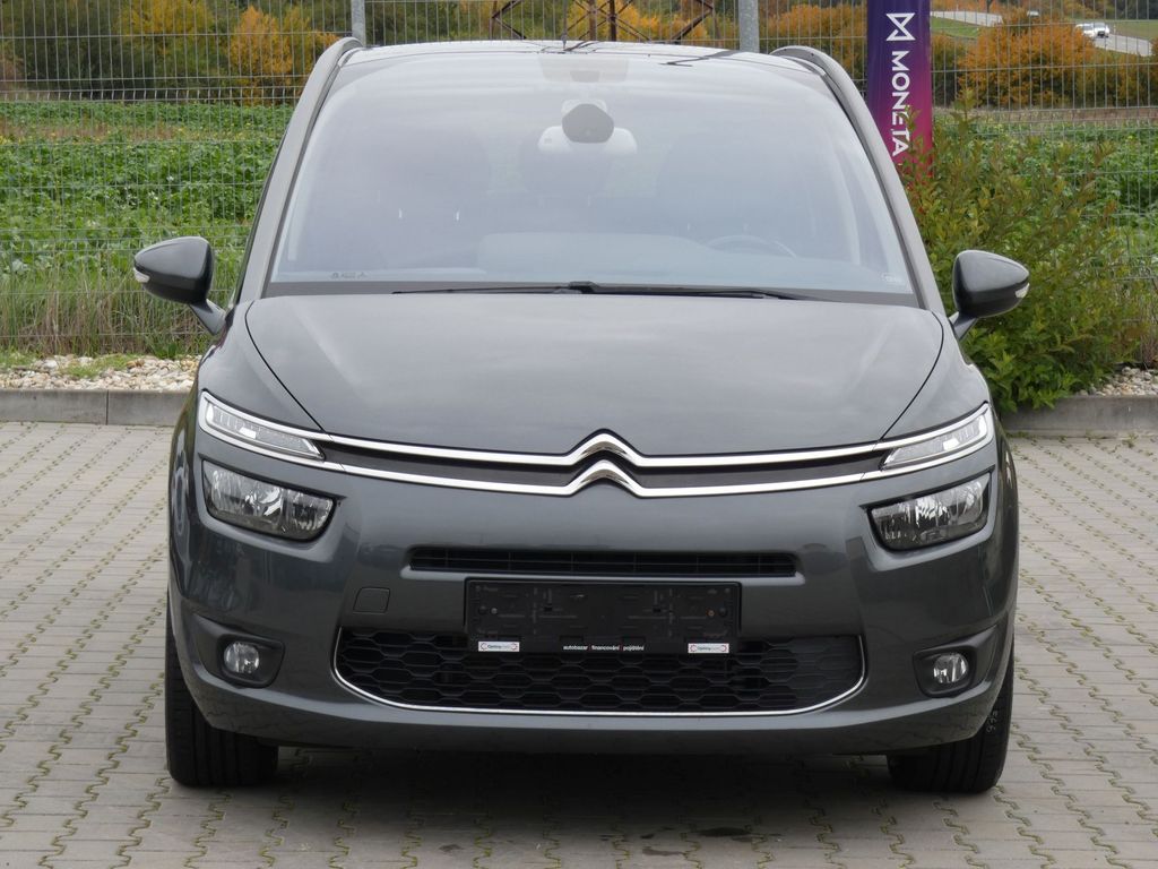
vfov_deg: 12.9
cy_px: 434
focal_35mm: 115
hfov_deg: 17.1
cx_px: 579
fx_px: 3847
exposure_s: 1/100
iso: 80
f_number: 5.6
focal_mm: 20.5
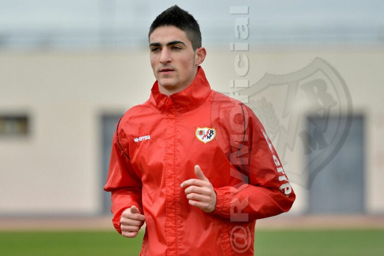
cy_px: 128
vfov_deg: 6.9
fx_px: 2134
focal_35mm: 200
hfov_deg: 10.3
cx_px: 192
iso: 640
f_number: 2.8
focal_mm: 200
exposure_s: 1/5000
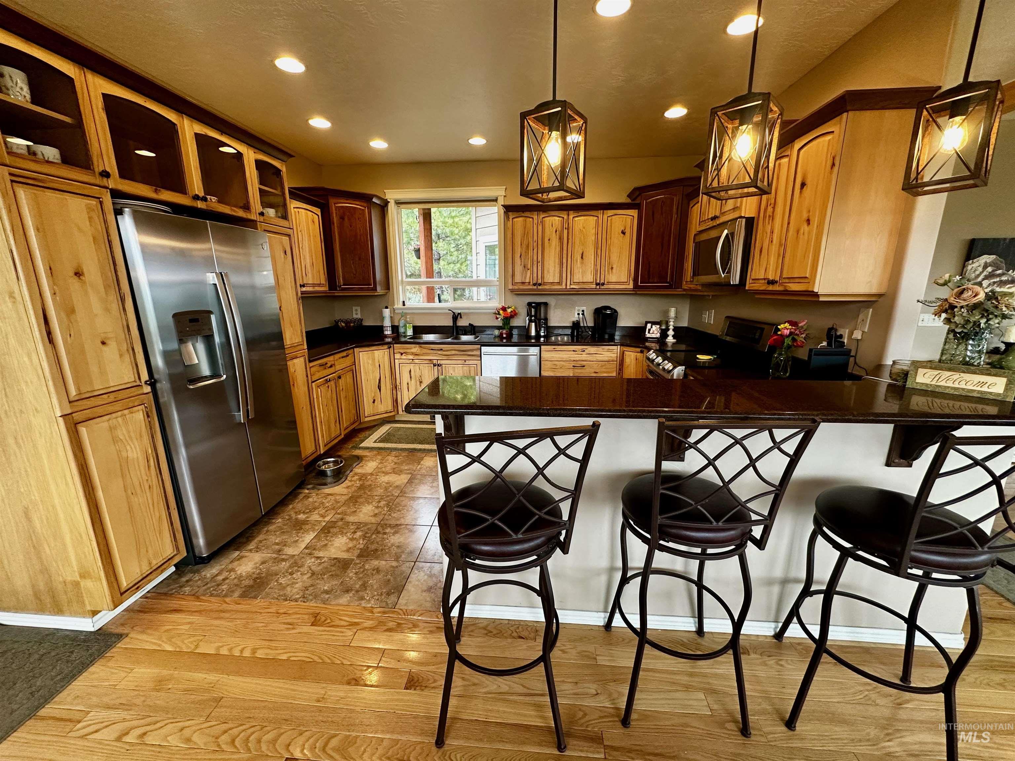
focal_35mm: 14
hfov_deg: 102.1
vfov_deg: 85.7
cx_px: 508
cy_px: 380
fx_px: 411
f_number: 2.2
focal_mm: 2.22
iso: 250
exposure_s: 1/120
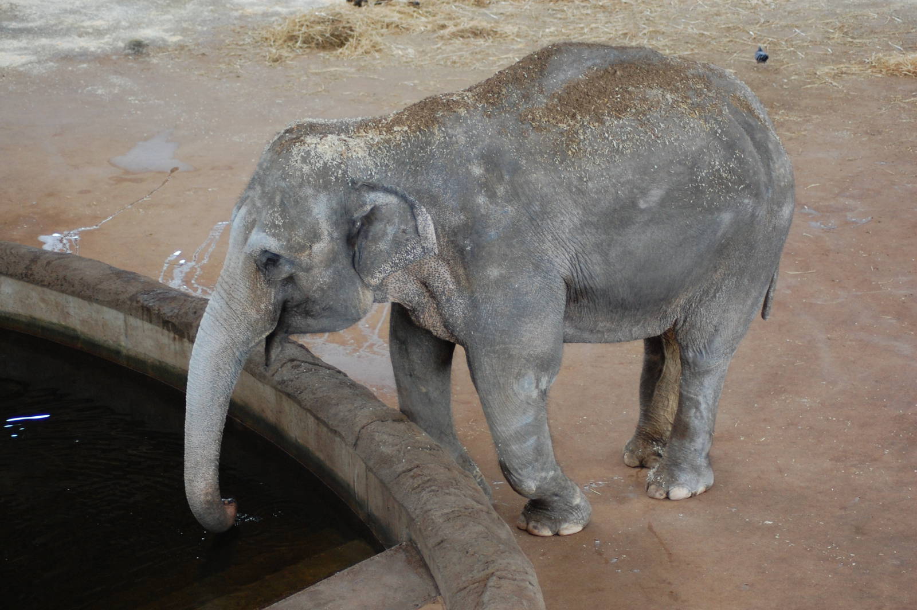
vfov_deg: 12.2
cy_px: 305
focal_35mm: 112
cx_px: 458
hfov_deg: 18.2
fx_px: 2863
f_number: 4
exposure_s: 1/50
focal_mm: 75
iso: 800
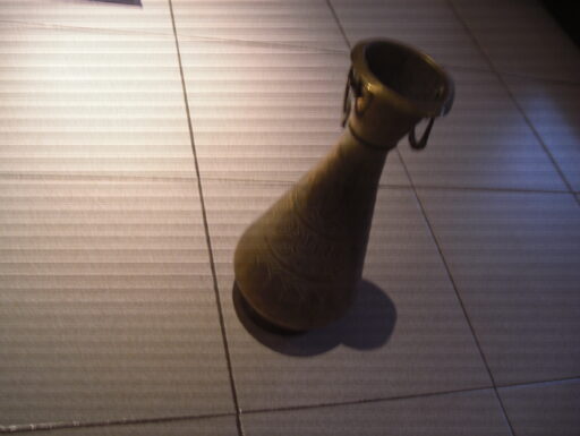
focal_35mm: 38
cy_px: 218
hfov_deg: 48.9
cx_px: 290
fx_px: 637
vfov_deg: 37.8
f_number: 2.7
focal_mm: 6.2
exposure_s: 1/2
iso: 64
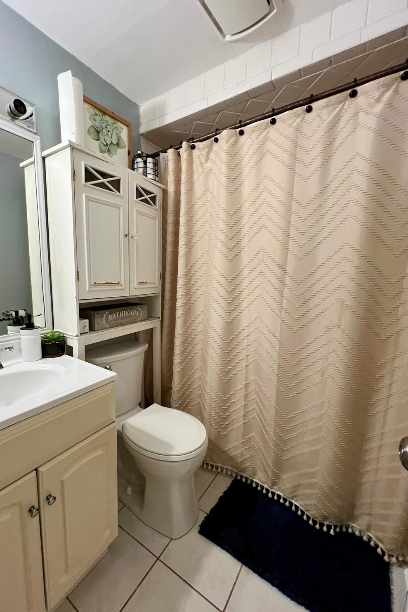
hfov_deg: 80.8
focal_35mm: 14
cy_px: 310
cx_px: 176
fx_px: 238
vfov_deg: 104.2
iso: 320
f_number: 1.8
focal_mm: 1.57
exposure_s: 1/60
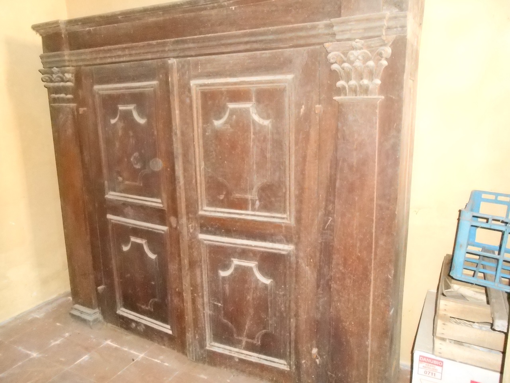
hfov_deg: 67.3
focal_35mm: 26
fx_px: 383
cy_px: 192
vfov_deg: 53.1
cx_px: 255
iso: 1250
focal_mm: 4.6
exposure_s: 1/25
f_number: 3.5
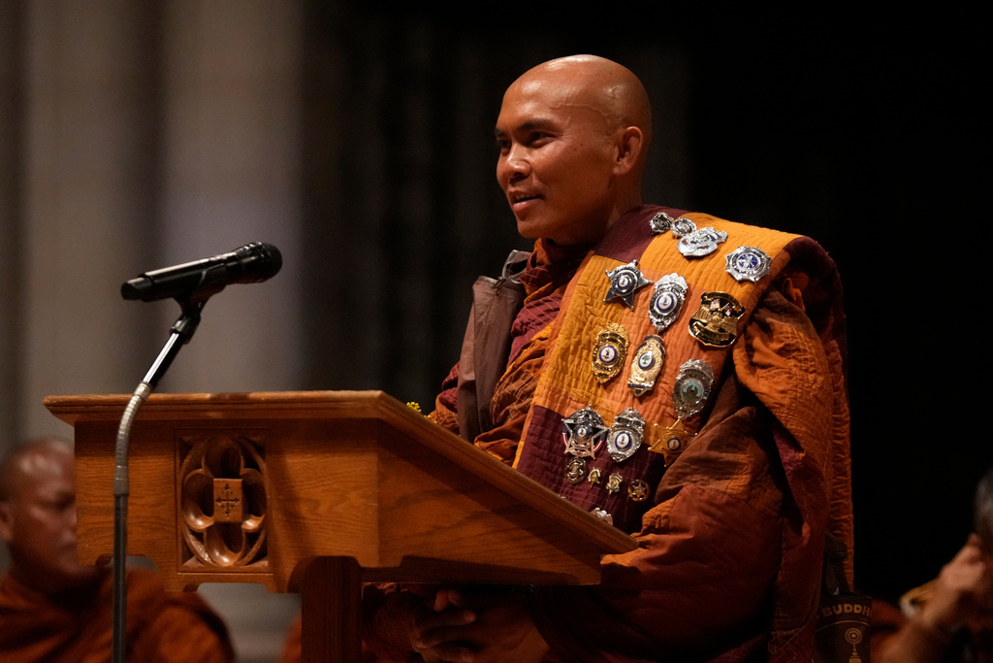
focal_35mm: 300
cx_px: 496
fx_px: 8276
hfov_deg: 6.9
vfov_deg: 4.6
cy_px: 332
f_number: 2.8
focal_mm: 200
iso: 6400
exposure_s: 1/1250
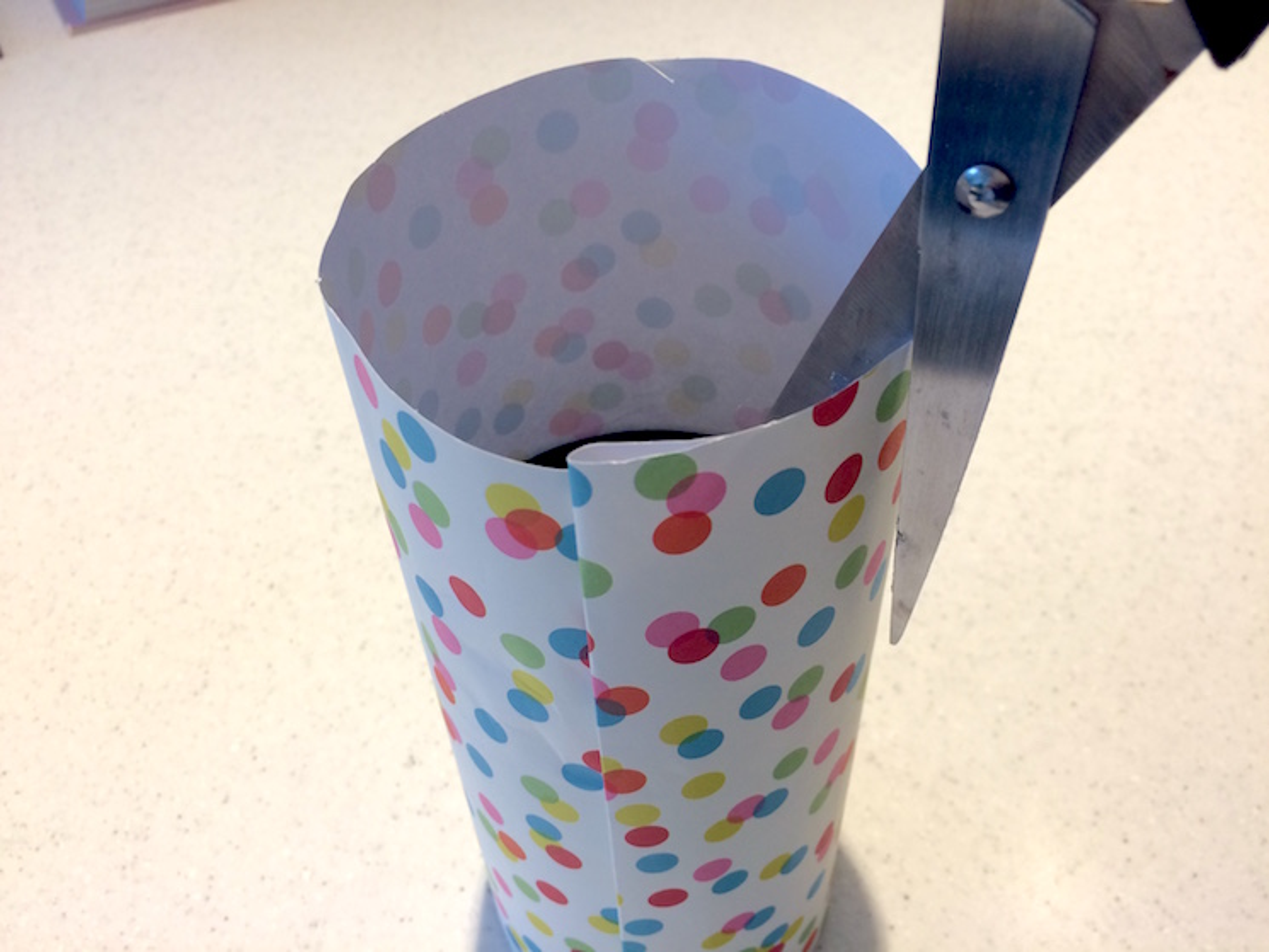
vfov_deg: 48.2
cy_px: 476
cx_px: 634
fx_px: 1063
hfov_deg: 61.7
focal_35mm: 29
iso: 32
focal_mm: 4.15
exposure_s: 1/33
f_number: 2.2
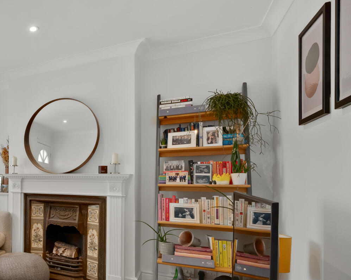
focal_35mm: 28
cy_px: 176
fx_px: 290
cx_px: -8
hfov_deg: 49.4
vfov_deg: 51.0
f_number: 11
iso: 400
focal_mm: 14.5
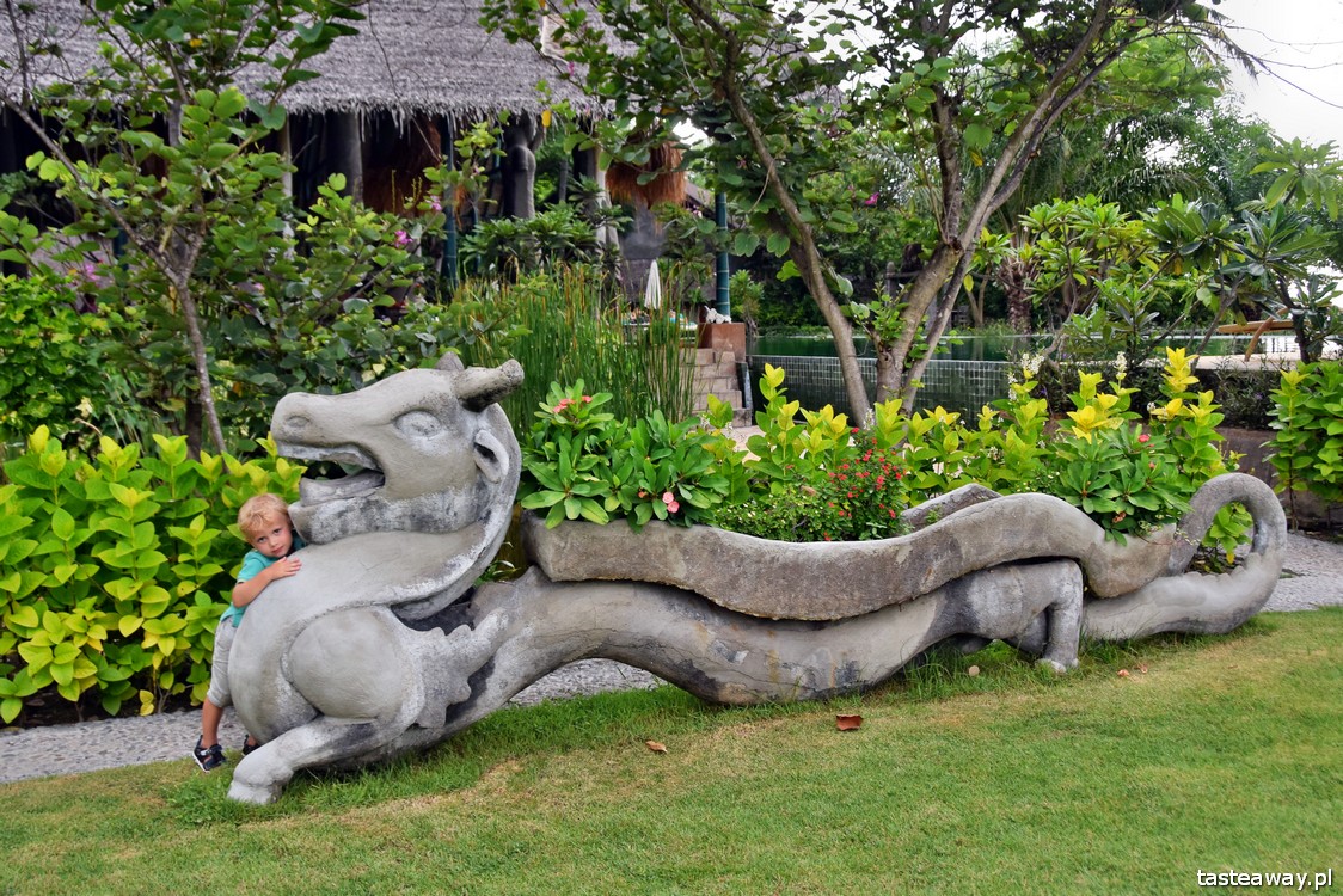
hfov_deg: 53.1
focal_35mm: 36
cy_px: 448
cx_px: 672
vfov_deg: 36.9
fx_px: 1343
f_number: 5.6
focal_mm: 24
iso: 560
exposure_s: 1/80
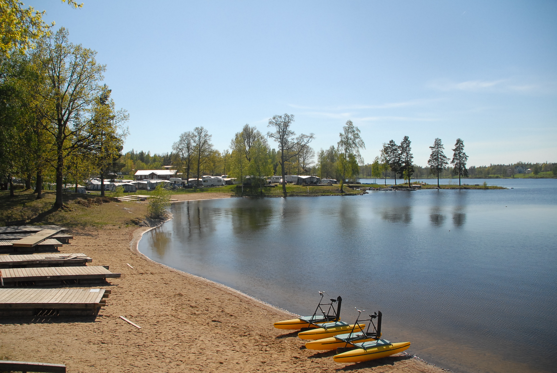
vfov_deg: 48.0
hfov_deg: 67.3
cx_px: 278
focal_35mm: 27
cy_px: 186
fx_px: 418
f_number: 5.6
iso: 640
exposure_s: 1/4000
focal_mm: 18
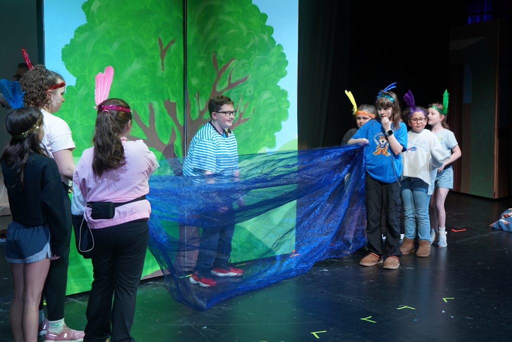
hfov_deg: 38.2
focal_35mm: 52
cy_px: 171
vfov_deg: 26.0
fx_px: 740
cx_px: 256
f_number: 5
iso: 1000
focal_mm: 52
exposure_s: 1/160
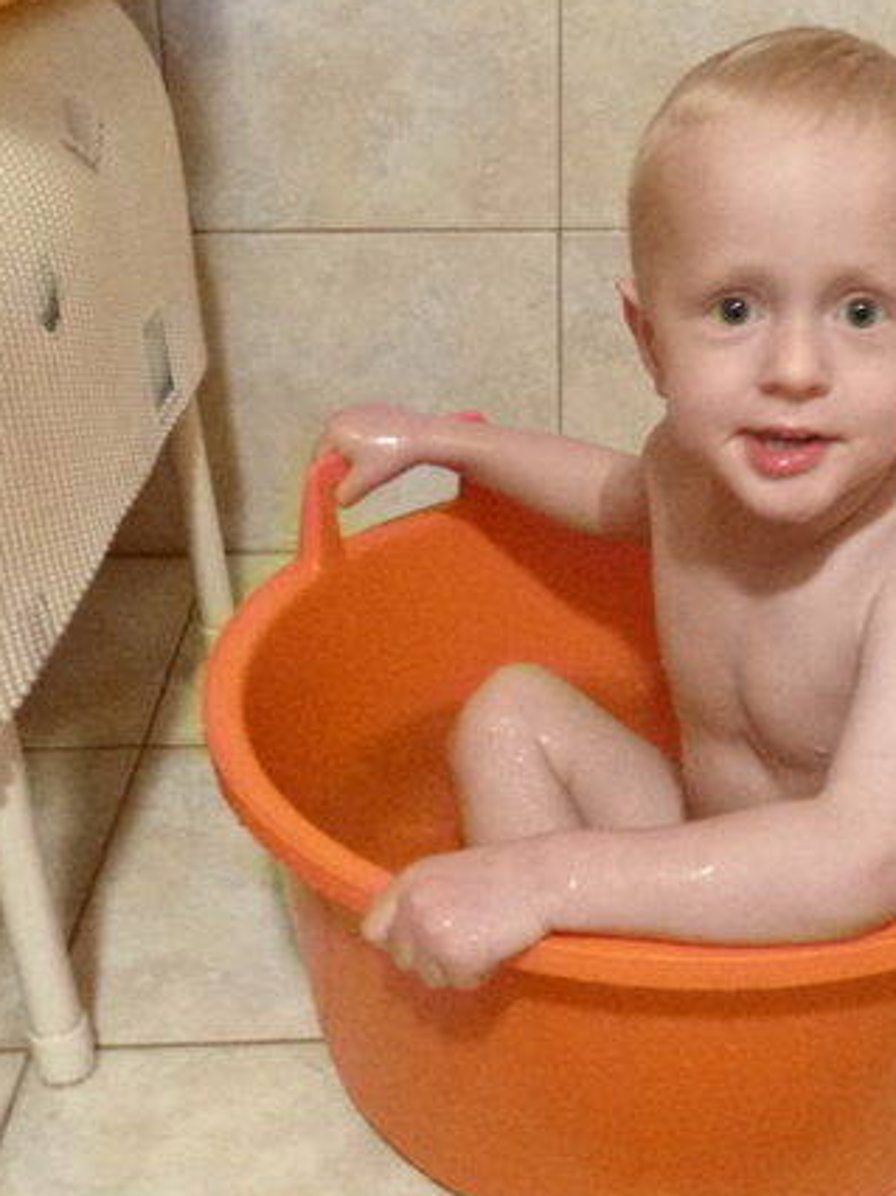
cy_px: 469
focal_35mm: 47
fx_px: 1624
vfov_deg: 40.2
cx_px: 702
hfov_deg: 30.2
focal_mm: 4.5
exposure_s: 1/8
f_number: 3.1
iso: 800
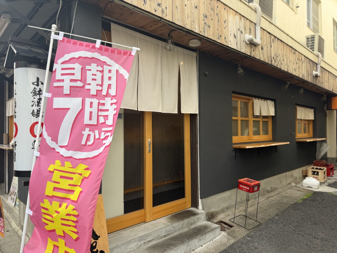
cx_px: 168
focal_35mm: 24
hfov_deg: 71.6
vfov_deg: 56.8
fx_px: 234
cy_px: 126
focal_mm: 6.76
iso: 80
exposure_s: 1/888
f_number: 1.78
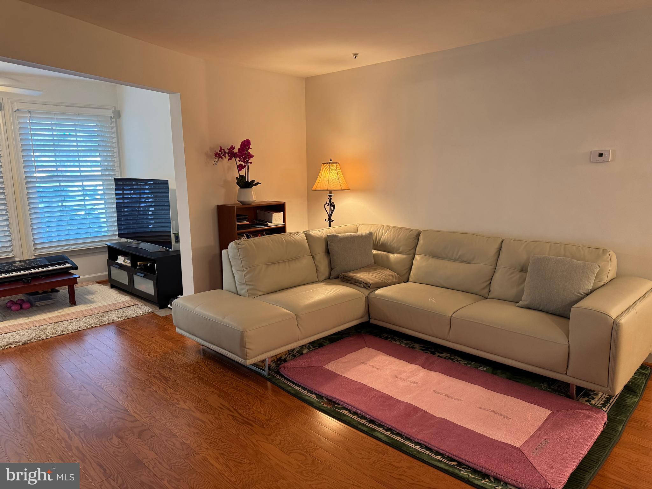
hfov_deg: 71.6
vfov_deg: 56.8
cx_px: 326
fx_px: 452
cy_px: 244
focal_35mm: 24
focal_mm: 6.76
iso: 250
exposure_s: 1/60
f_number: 1.78
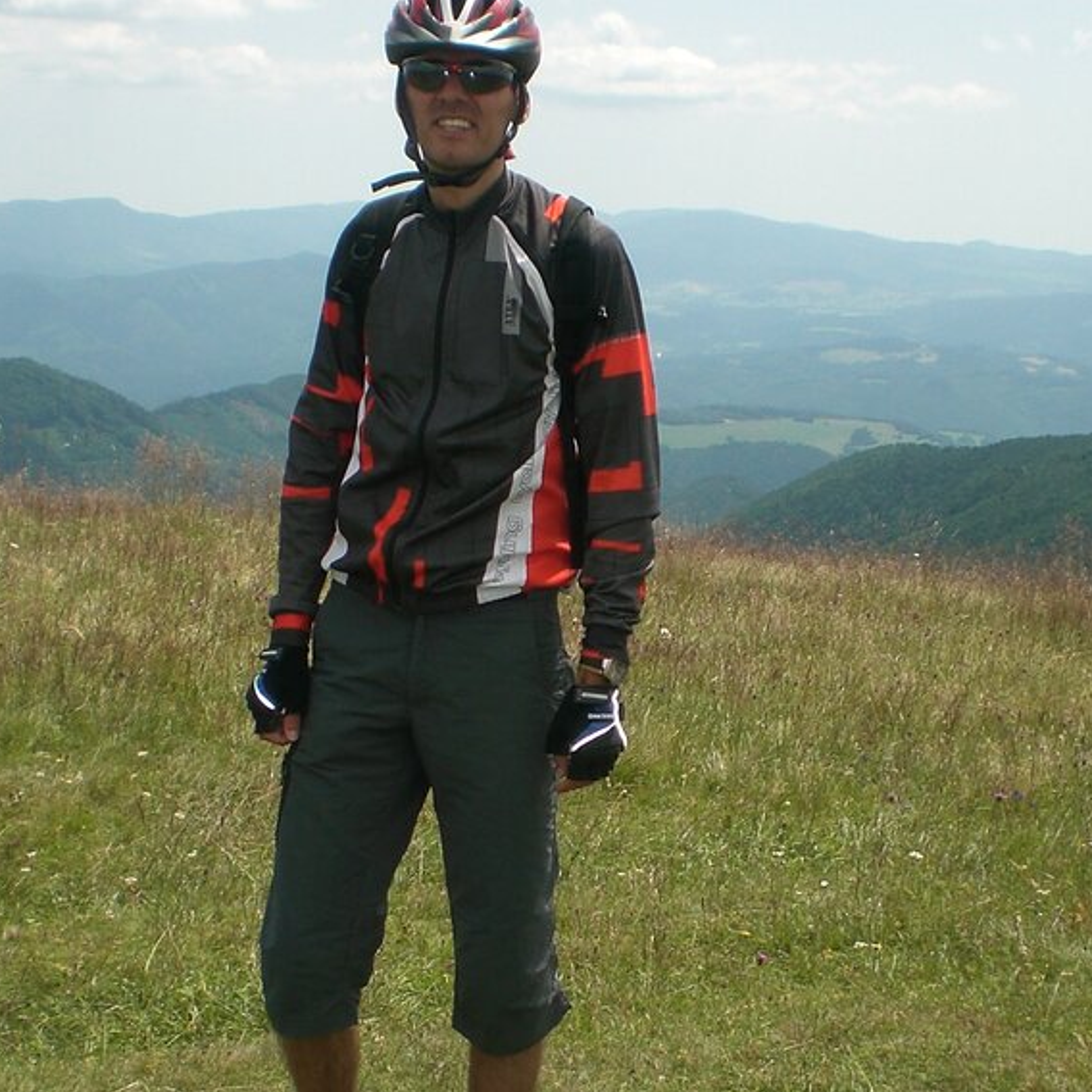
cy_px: 677
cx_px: 456
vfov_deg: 24.3
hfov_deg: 24.3
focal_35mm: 71
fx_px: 2534
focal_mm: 6.3
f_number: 4.4
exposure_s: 1/500
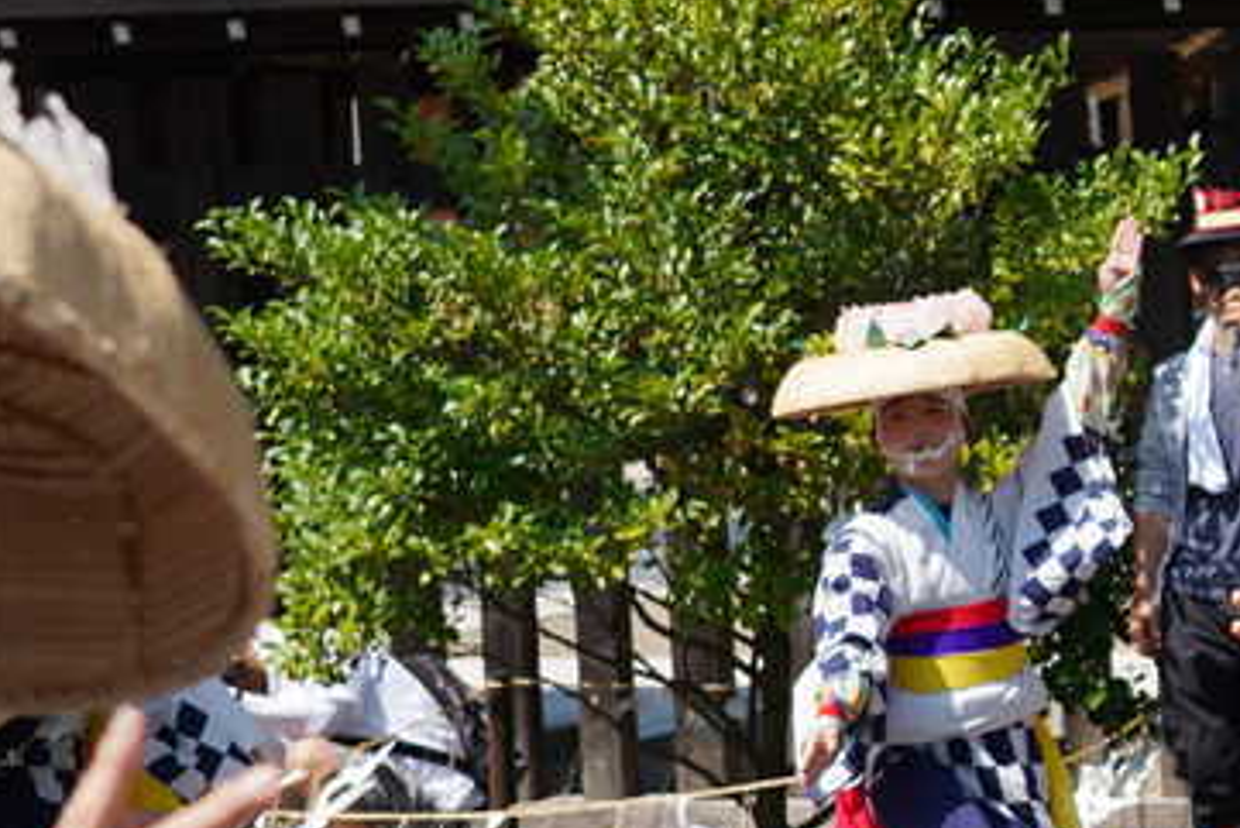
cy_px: 550
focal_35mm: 143
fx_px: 4927
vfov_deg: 9.6
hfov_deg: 13.3
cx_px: 2040
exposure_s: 1/640
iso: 100
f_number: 4.5
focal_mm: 43
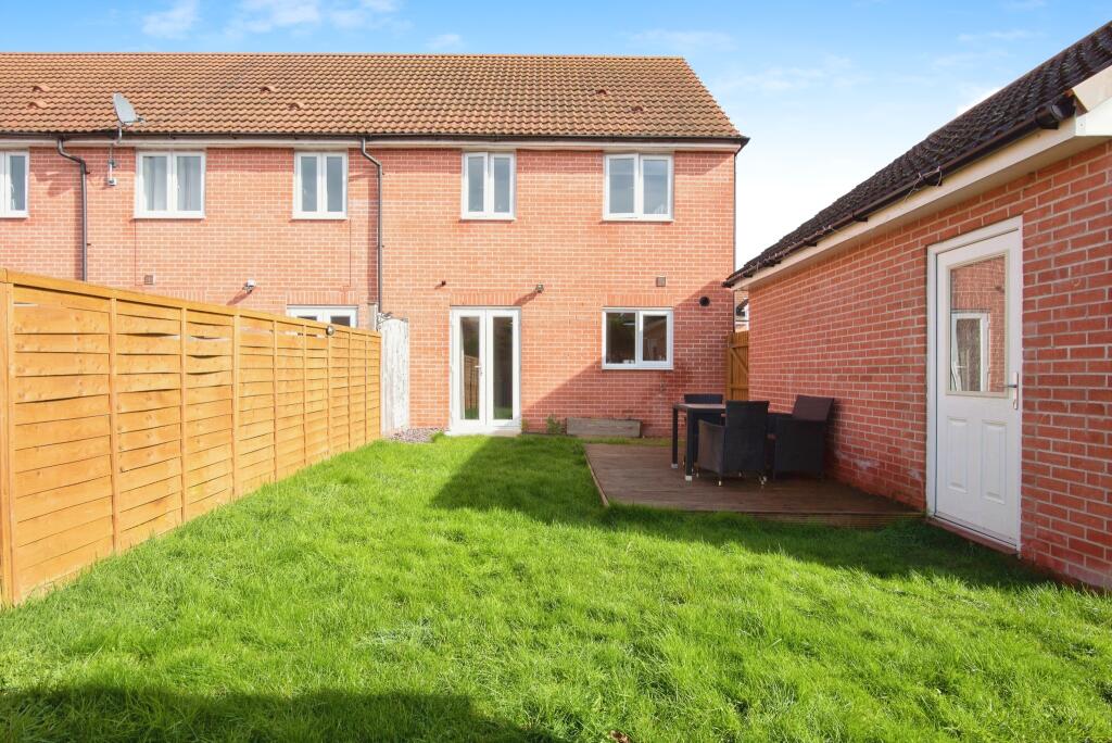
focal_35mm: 20
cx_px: 556
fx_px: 618
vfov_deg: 62.0
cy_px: 372
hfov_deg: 83.9
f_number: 11
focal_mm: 20
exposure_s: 1/100
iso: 400
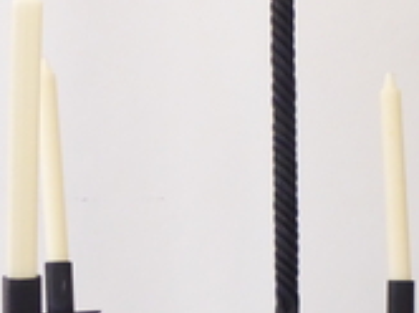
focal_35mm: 217
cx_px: 174
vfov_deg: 6.8
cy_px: 139
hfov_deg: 9.1
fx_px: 2623
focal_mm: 10.3
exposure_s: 1/40
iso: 400
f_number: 4.2
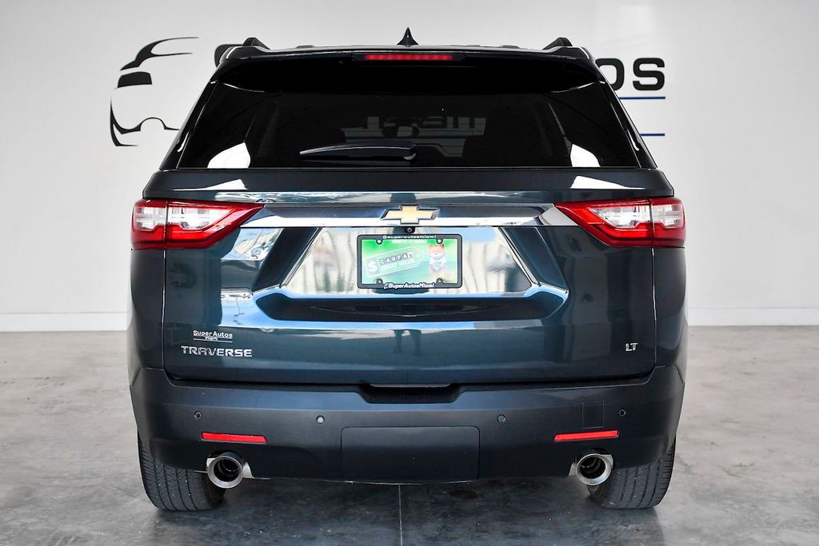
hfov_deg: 41.1
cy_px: 273
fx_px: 1092
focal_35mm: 48
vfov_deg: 28.1
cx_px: 410
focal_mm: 32
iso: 2500
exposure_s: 1/1600
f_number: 4.5
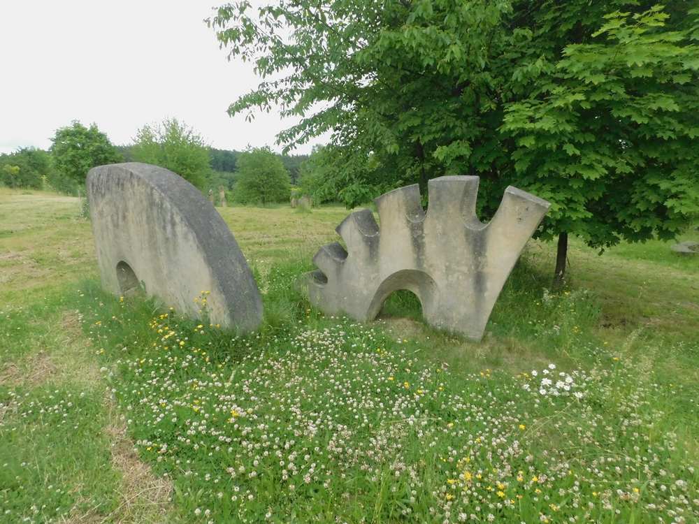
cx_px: 350
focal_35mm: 23
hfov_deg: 73.9
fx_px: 464
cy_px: 262
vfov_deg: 58.9
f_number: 6
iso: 800
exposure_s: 1/800
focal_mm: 4
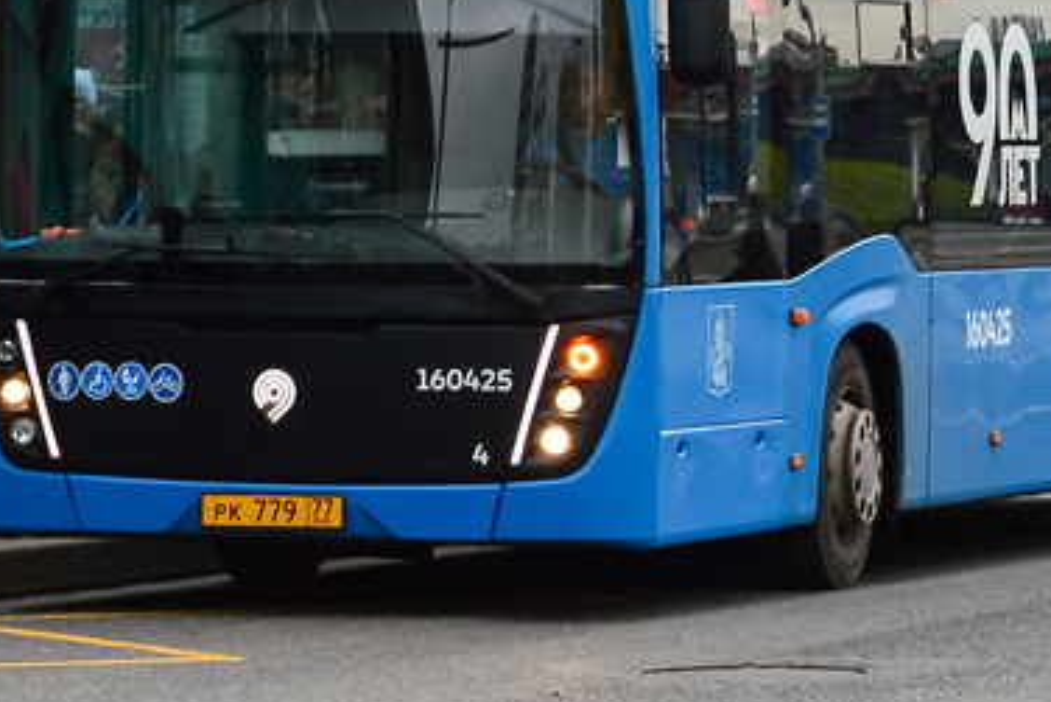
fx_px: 7856
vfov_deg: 5.1
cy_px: -252
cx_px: 553
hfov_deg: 7.7
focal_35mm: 269
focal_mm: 45
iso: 200
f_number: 5.6
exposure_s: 1/125
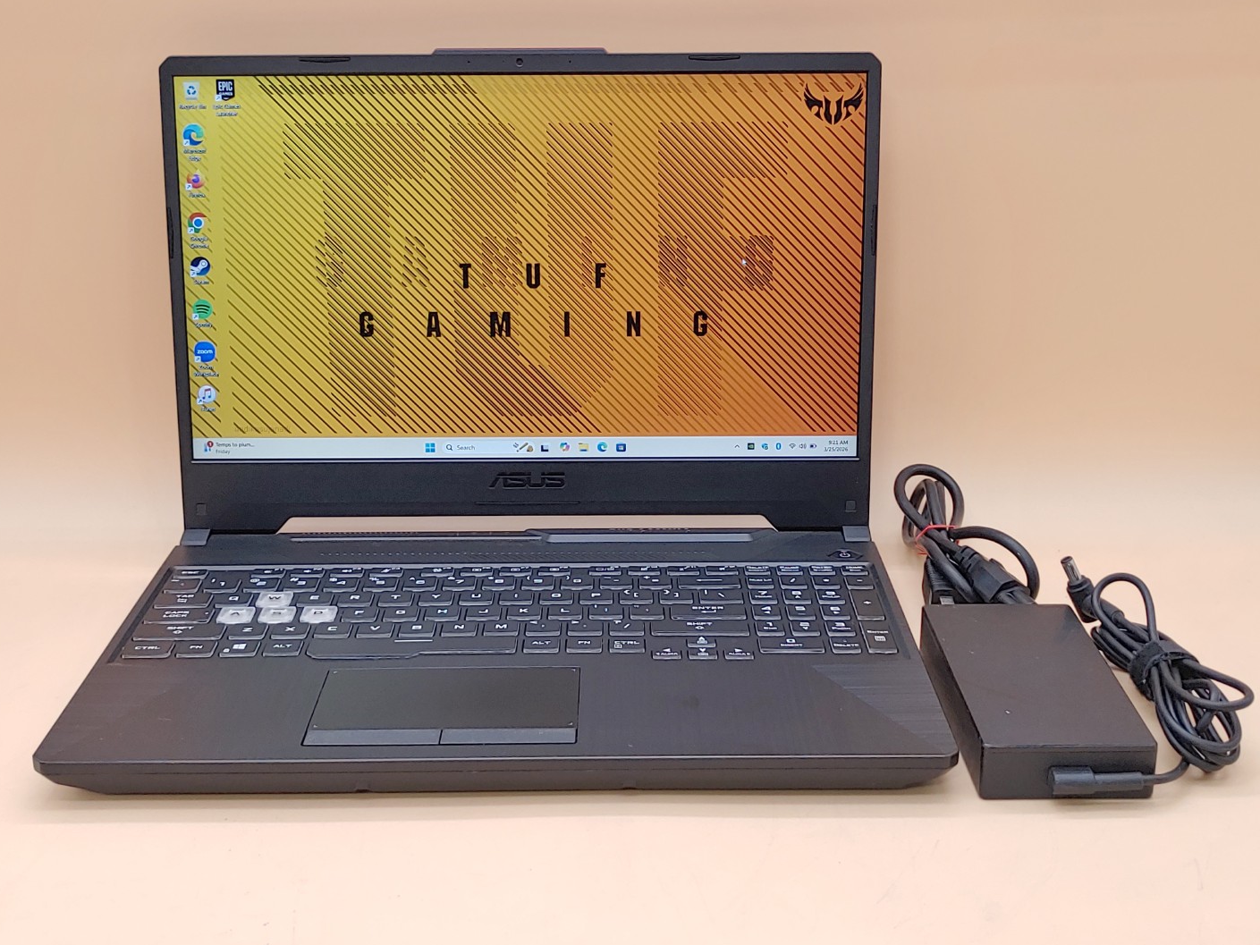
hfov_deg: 40.4
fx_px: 1711
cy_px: 476
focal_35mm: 47
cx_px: 630
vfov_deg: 30.9
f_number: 1.8
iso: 50
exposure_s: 1/60
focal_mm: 4.36
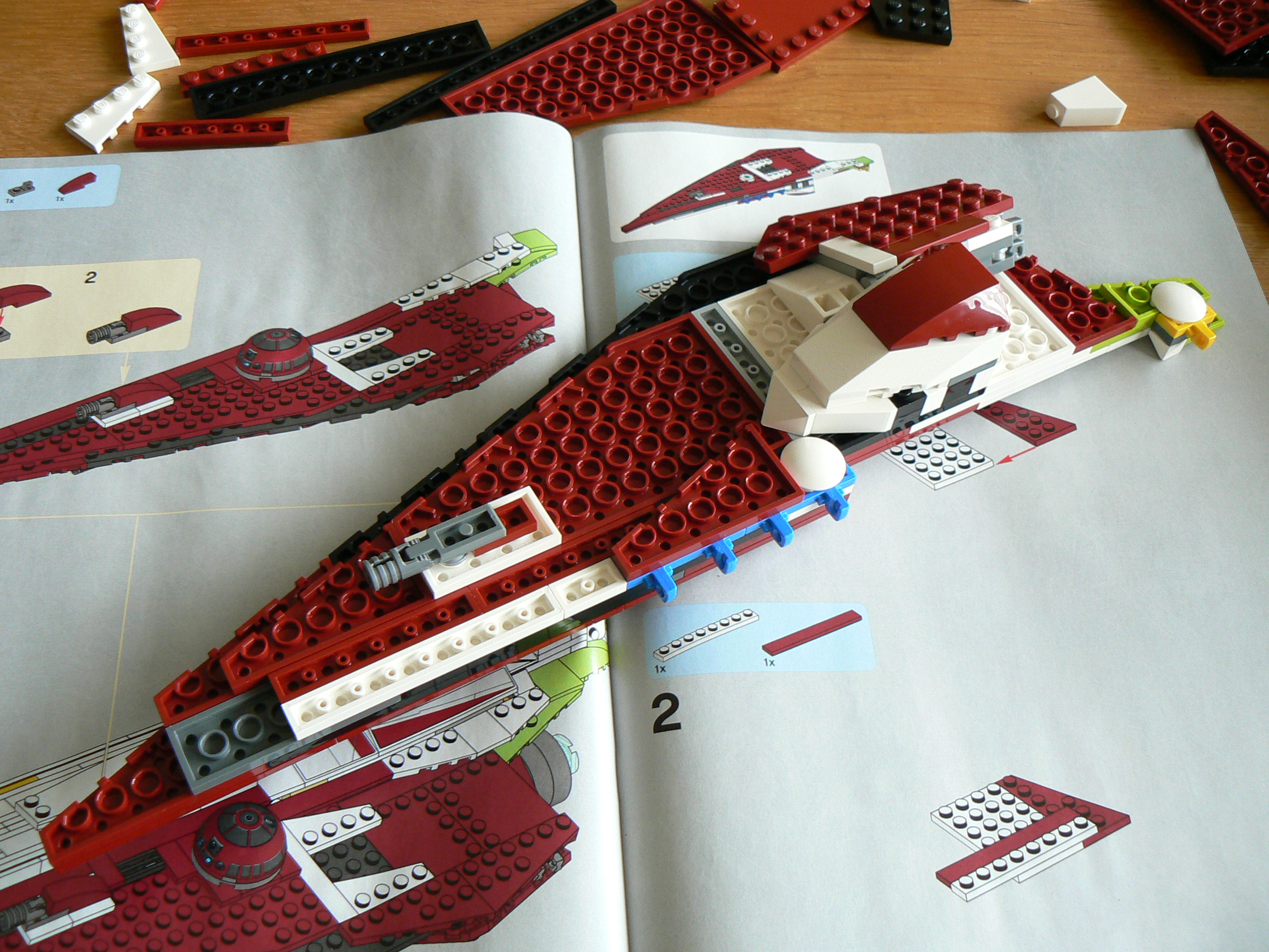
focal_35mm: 36
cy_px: 476
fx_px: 1320
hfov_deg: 51.4
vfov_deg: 39.7
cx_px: 634
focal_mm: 6
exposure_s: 1/4
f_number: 2.8
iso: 100
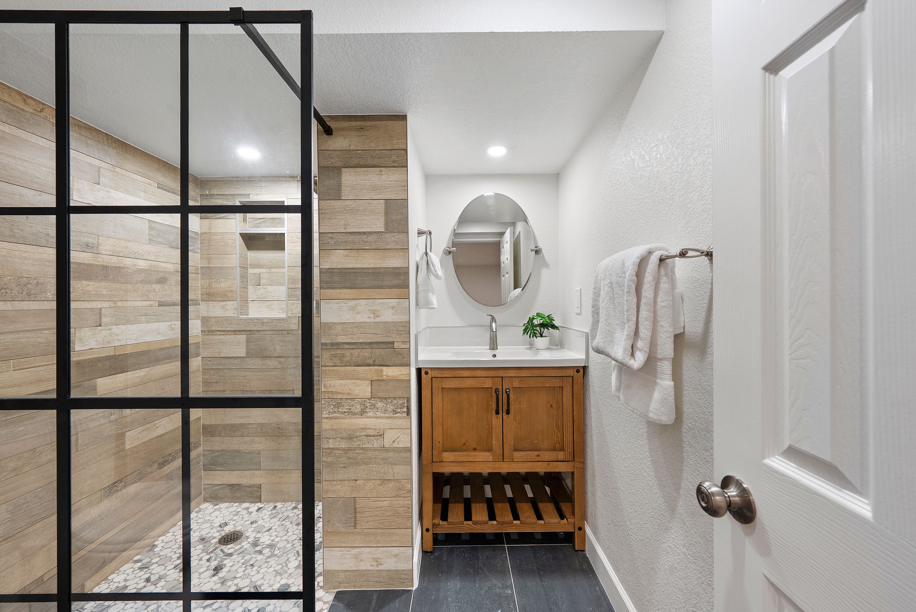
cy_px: 306
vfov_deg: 85.5
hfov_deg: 108.3
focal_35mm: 13
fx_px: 331
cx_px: 458
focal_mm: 13
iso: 640
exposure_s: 1/10
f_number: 8
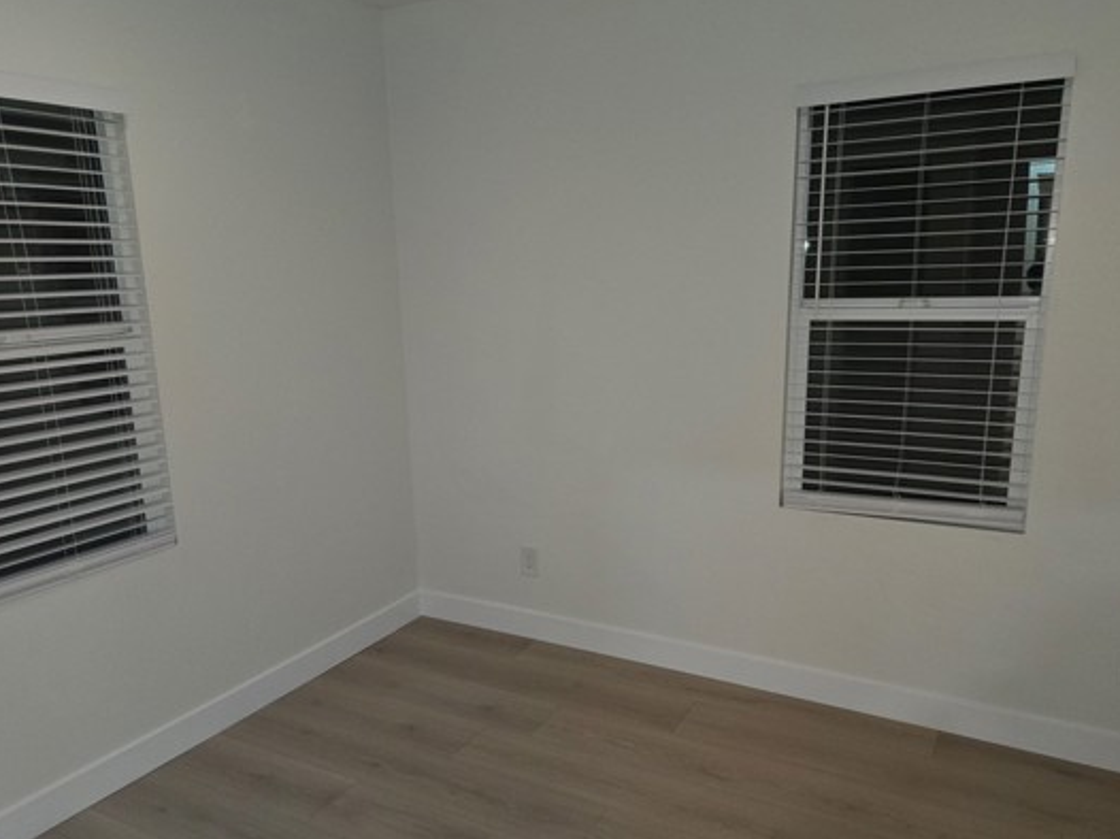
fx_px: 906
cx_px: 532
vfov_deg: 49.5
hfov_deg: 63.4
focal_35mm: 28
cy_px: 481
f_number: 1.8
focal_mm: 5.4
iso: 125
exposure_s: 1/24
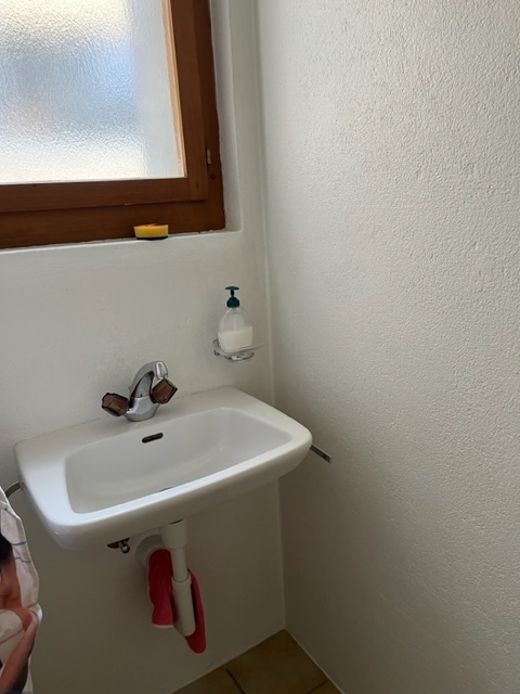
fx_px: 521
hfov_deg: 53.1
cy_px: 347
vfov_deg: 67.3
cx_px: 260
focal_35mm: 26
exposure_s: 1/60
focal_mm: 5.1
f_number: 1.6
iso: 160
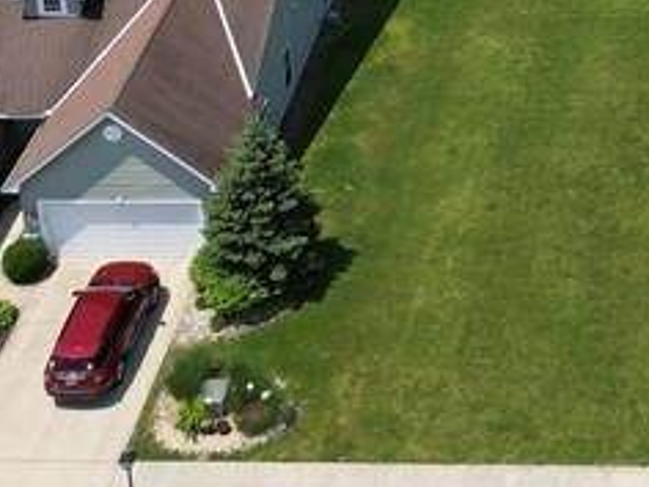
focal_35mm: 104
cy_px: -537
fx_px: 1950
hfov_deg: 17.9
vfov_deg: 12.3
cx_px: 792
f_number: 1.7
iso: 100
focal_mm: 6.72
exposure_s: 1/2500
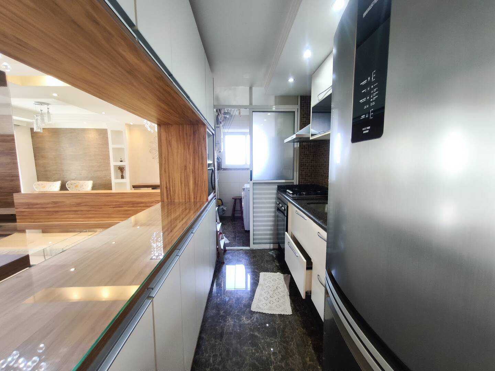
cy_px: 186
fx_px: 214
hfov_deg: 98.2
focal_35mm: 15
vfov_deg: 81.7
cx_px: 248
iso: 200
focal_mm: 1.91
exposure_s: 1/40
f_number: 2.2
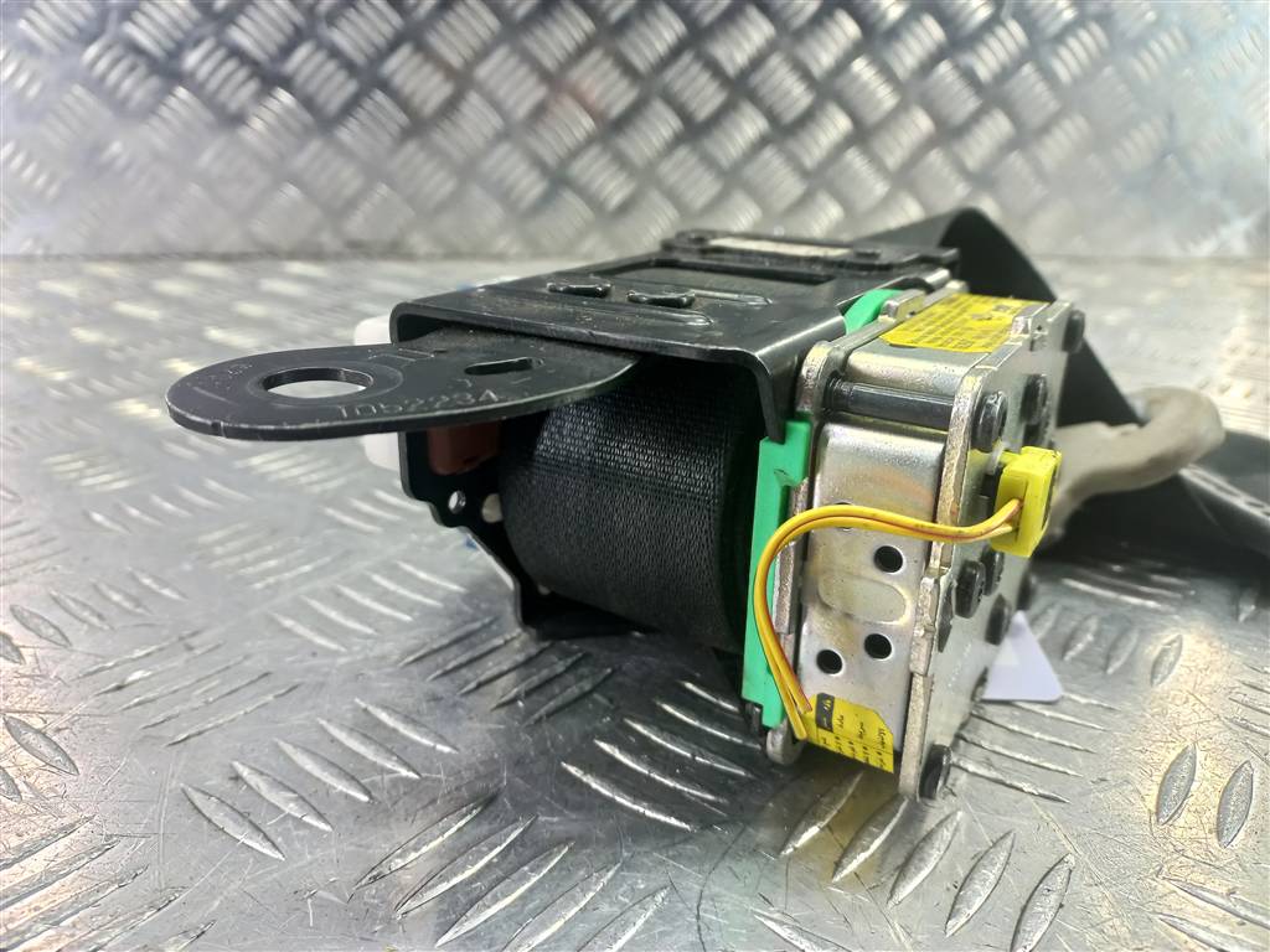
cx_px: 635
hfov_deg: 69.4
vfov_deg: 54.9
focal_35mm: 25
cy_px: 476
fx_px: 917
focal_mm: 4.6
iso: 125
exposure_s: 1/50
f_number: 1.8
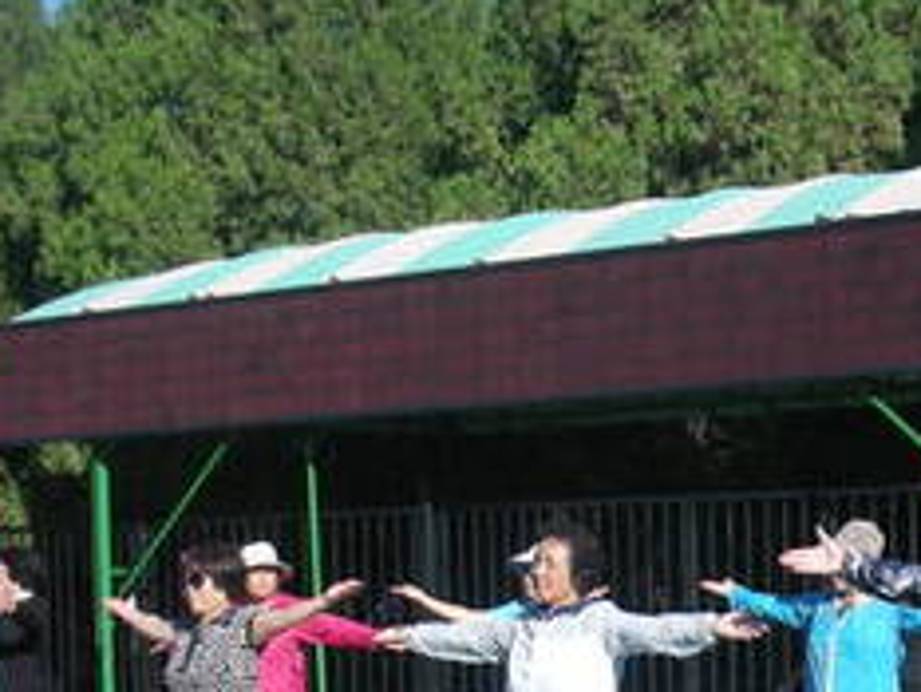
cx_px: 767
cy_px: 633
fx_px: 2396
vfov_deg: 16.2
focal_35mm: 90
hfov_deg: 21.4
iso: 50
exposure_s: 1/130
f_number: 7.9
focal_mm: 5.8
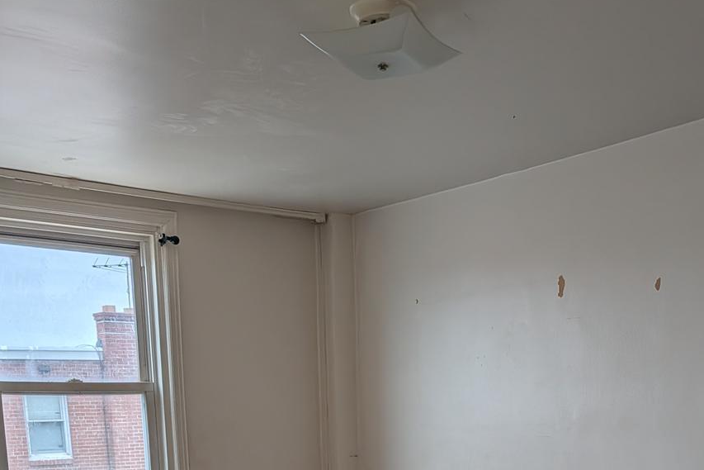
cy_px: 602
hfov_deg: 43.5
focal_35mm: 45
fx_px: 880
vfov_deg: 25.8
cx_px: 410
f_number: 1.68
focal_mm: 6.9
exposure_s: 1/81.5
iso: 33
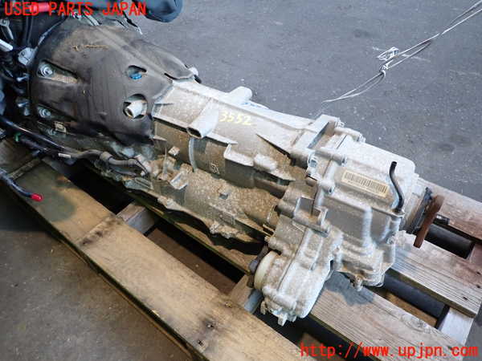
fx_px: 348
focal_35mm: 25
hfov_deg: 69.4
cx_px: 241
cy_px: 180
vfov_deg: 54.9
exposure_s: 1/40
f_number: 2
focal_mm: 4.5
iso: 200
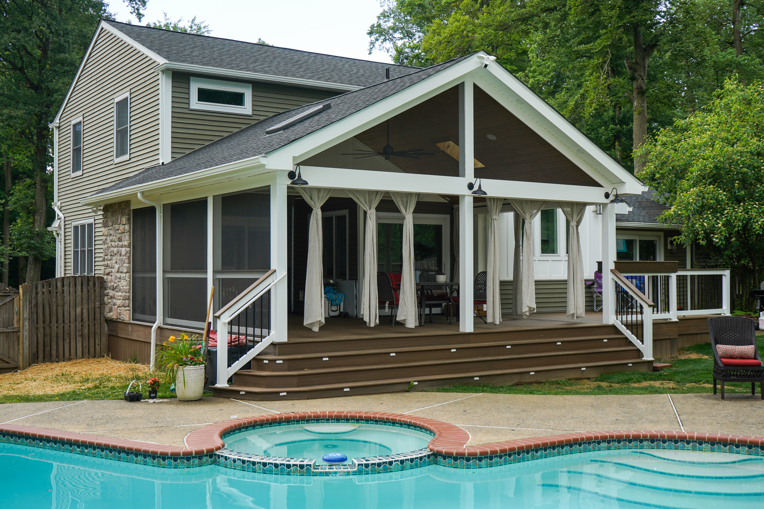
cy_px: 254
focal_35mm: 40
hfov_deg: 48.5
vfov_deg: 33.4
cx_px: 382
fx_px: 849
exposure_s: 1/40
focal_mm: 40
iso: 100
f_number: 8
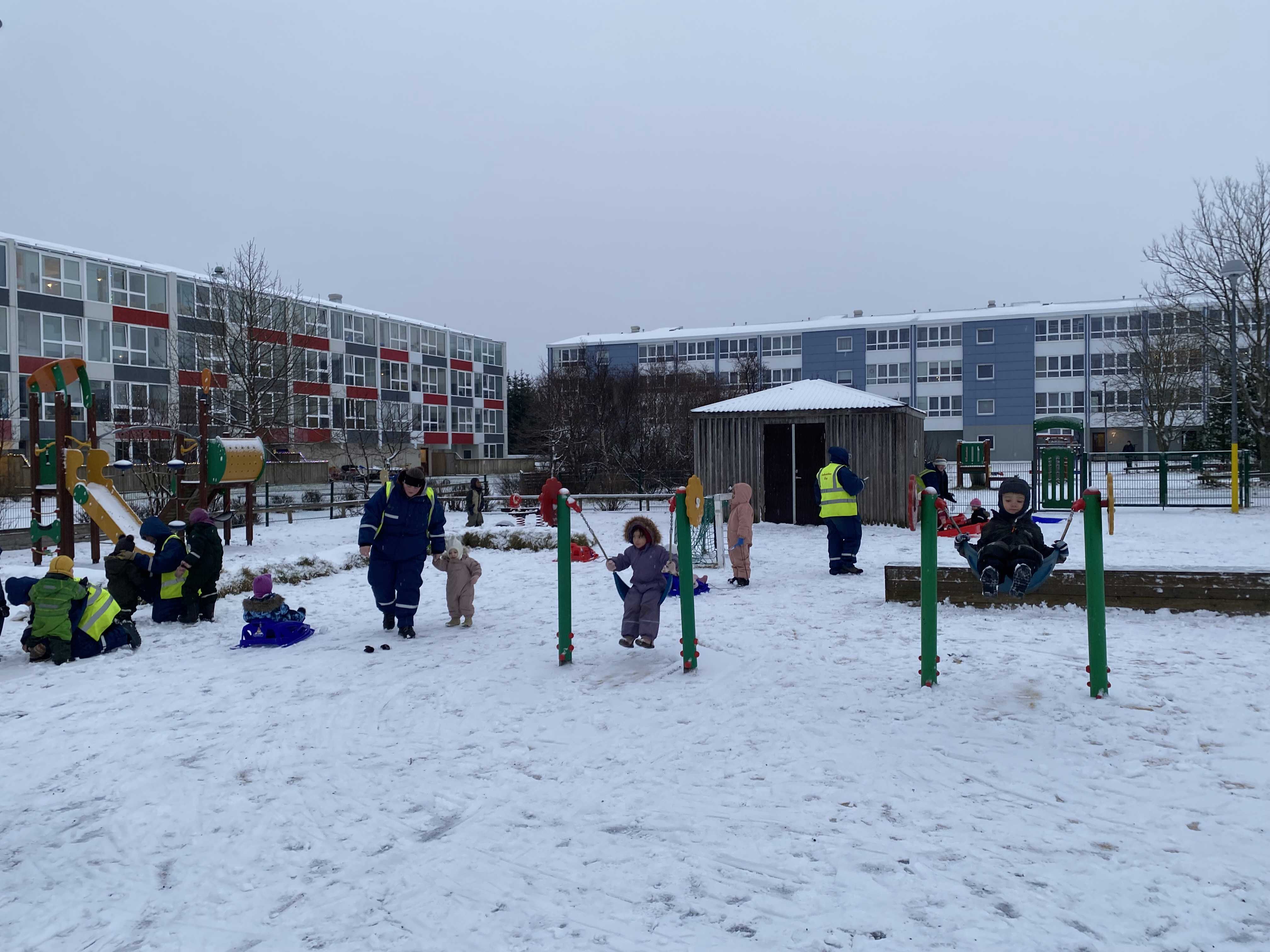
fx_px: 954
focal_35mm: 26
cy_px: 476
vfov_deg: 53.1
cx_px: 635
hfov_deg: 67.3
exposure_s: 1/122
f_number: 1.8
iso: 50
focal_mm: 4.25
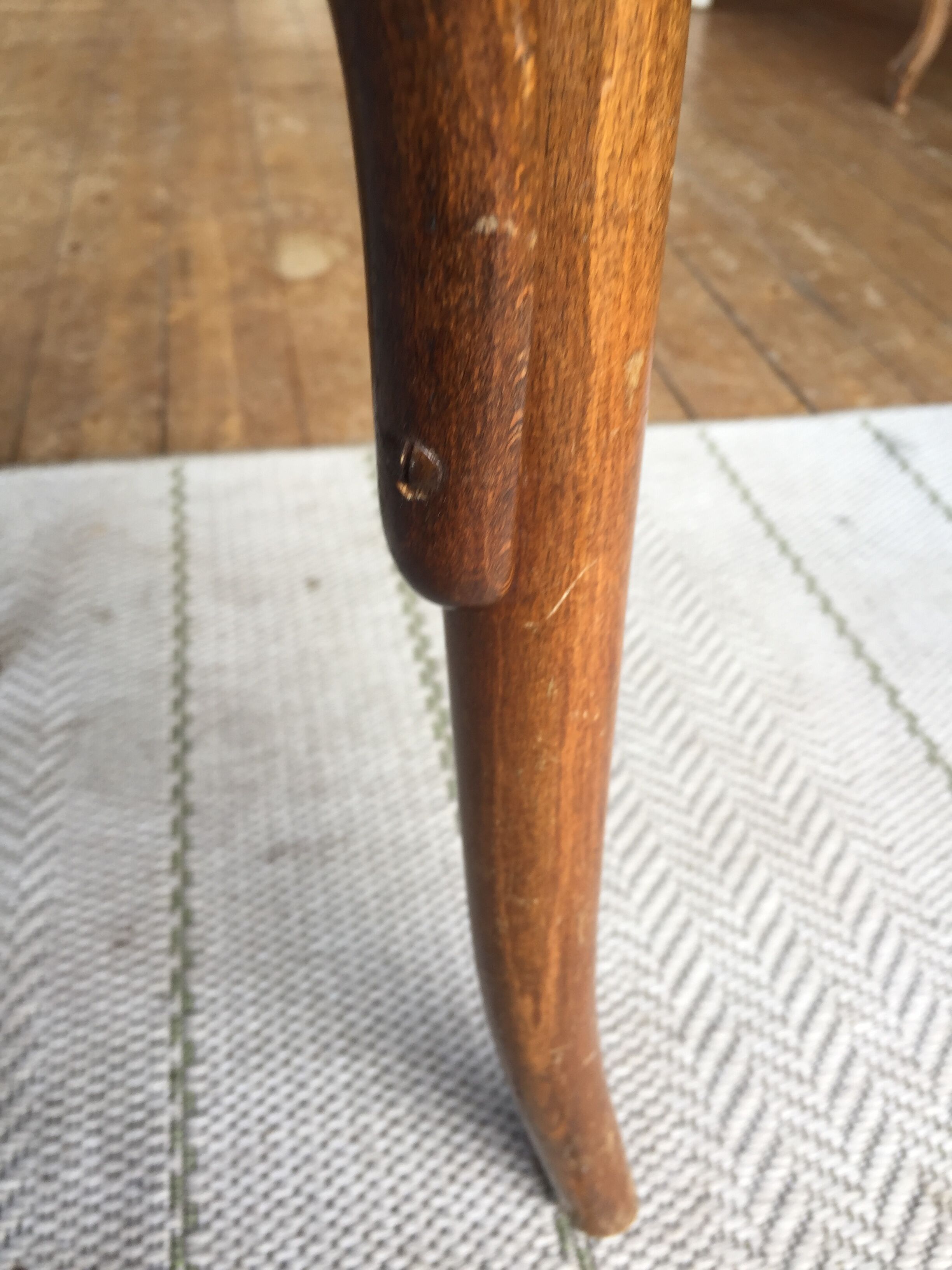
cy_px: 635
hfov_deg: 48.2
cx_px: 476
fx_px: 1063
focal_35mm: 29
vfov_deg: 61.7
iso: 32
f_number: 2.2
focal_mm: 4.15
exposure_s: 1/50
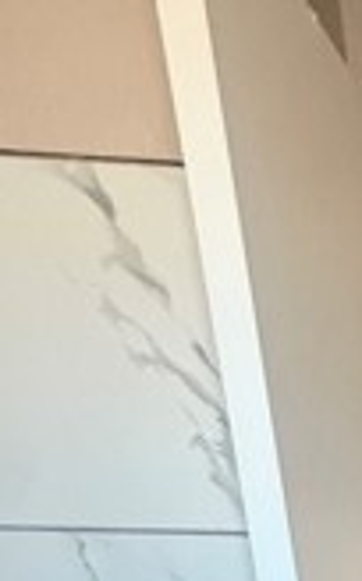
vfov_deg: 21.8
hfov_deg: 16.1
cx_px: 767
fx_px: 919
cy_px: 1049
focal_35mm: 58
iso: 500
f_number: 2.2
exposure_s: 1/60
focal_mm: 2.22
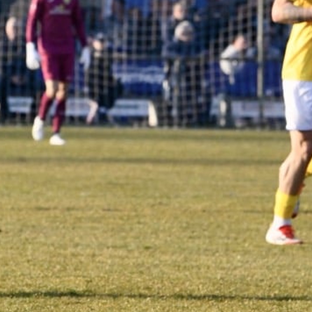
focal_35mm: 672
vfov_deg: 2.6
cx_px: 19
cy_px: 64
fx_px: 6853
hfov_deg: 2.6
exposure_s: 1/1600
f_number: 11
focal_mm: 220
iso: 2500
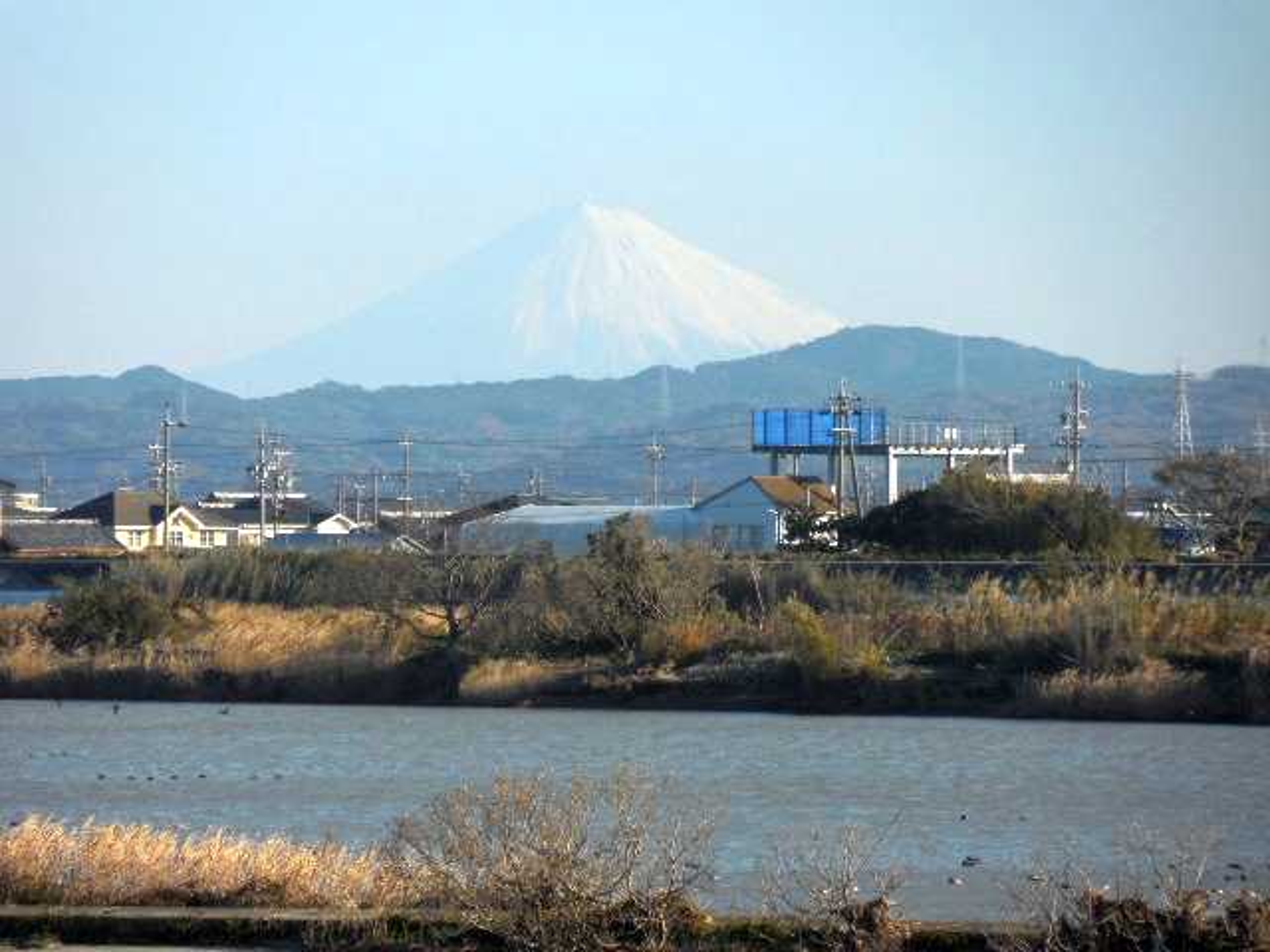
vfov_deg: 4.2
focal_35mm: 350
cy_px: 476
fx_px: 12841
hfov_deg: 5.7
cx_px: 635
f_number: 5.9
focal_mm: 63
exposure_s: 1/500
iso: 125
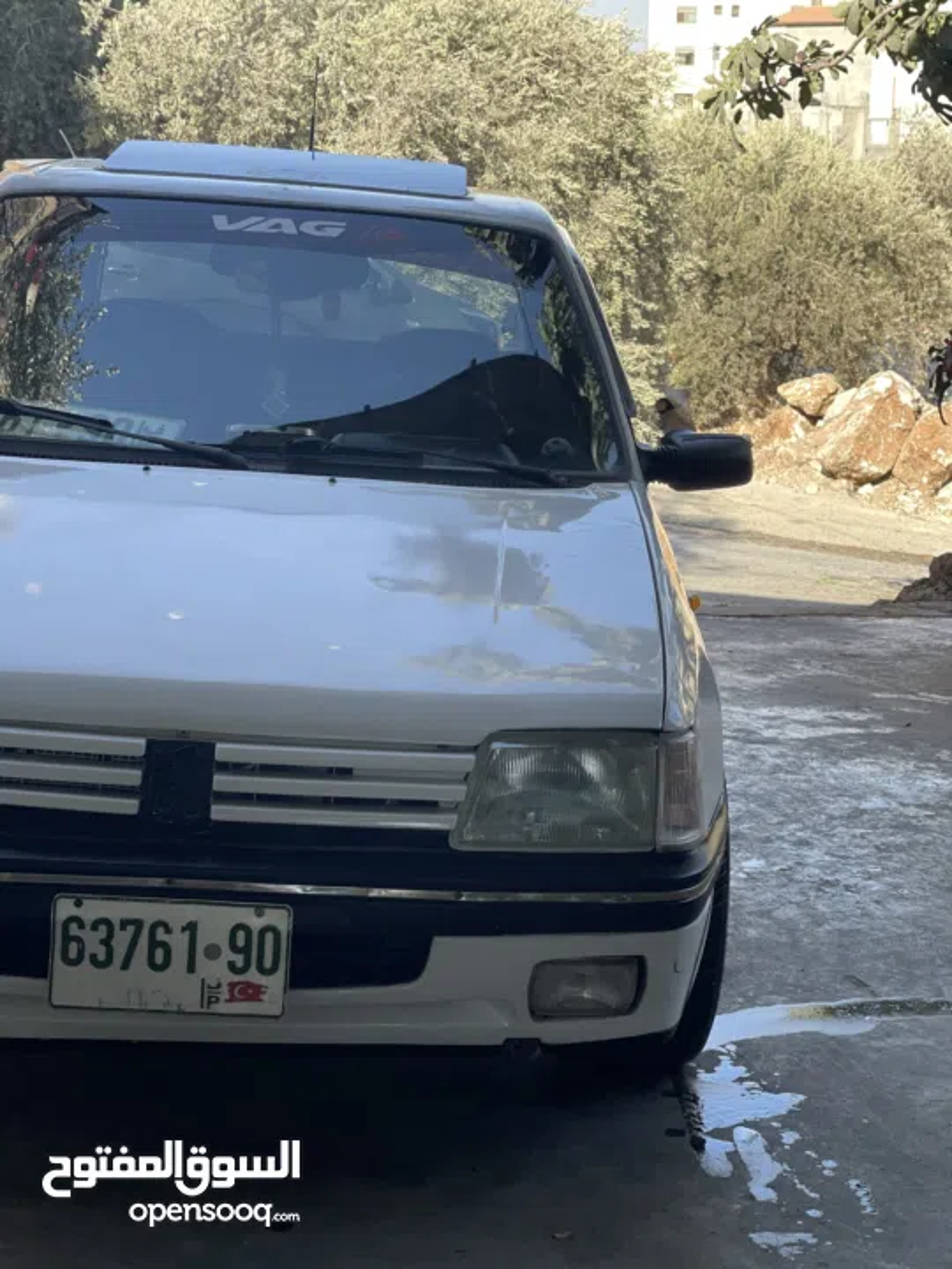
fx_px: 2347
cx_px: 476
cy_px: 634
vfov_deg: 30.3
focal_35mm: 64
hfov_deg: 22.9
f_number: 2.2
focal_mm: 7.5
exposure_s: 1/175
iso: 25
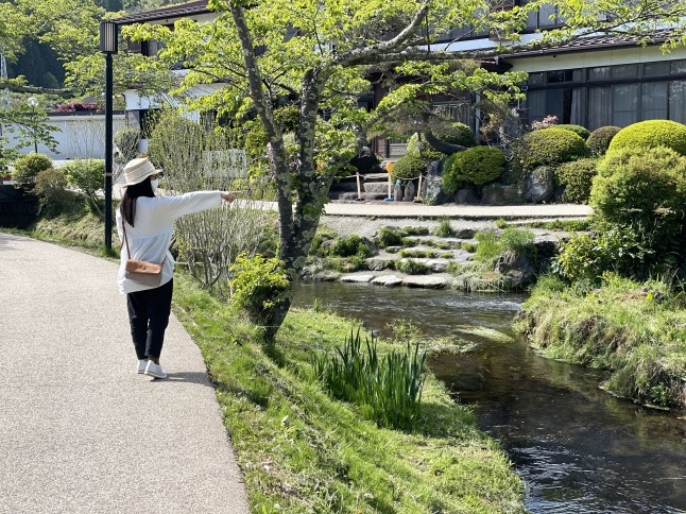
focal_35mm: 52
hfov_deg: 36.8
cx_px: 343
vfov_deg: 28.0
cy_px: 257
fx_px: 1030
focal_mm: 6
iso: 32
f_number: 2
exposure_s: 1/1142
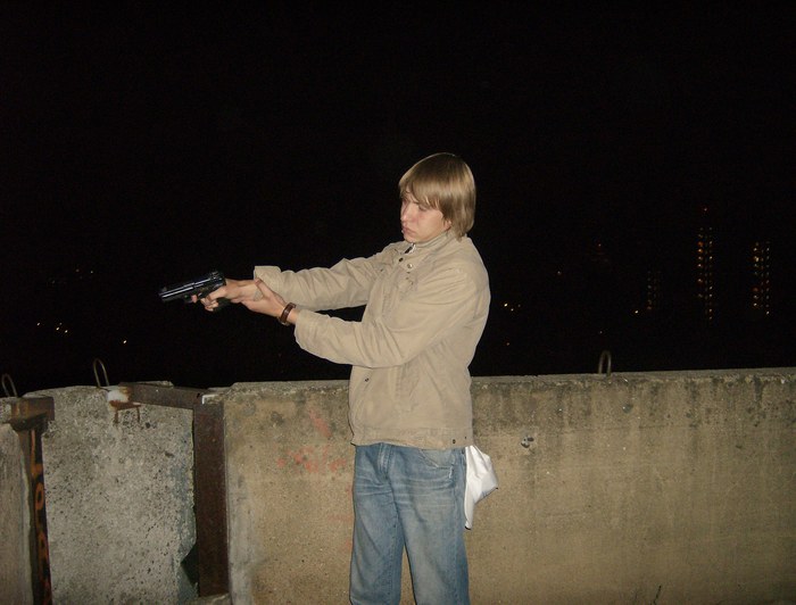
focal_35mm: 36
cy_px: 302
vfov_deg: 40.0
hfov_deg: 51.1
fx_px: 832
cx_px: 398
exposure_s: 1/60
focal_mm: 6
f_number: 2.8
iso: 200
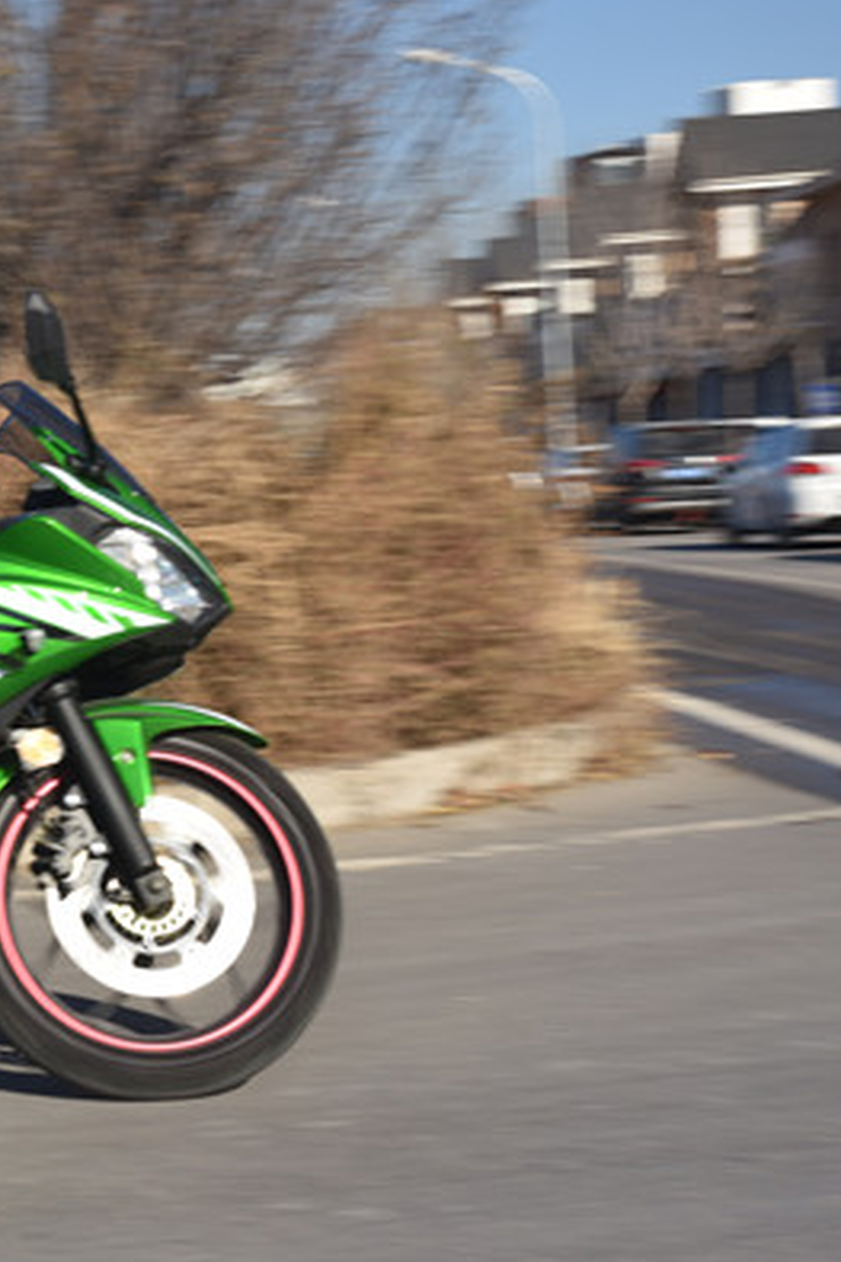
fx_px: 2981
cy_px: 588
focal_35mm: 85
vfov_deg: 23.9
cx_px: -256
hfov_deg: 15.3
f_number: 9
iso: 100
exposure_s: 1/80
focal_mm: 32
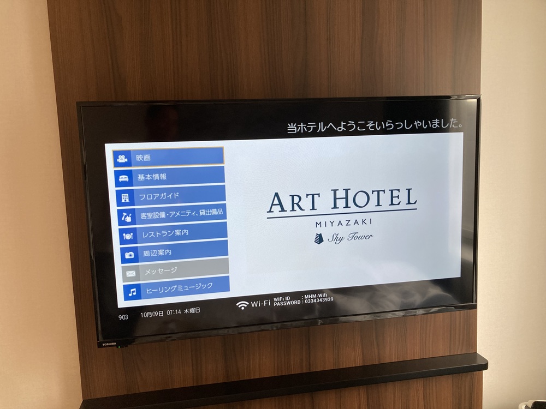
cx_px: 273
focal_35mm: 28
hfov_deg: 63.4
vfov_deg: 49.7
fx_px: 442
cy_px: 204
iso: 64
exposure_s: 1/60
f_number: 1.8
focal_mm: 3.99
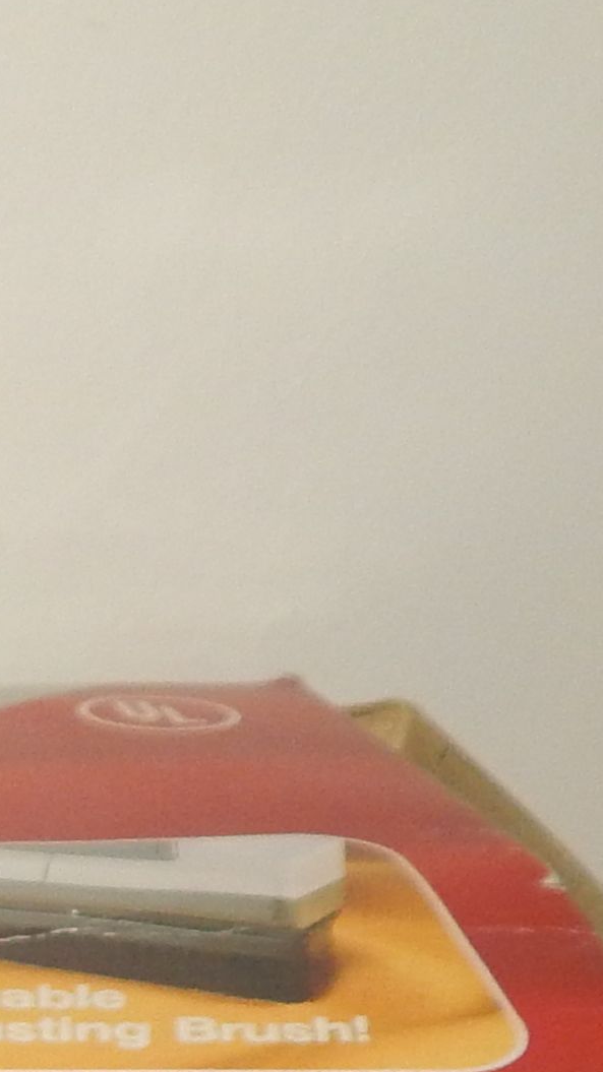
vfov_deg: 16.0
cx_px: -902
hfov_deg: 9.1
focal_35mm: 119
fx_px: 3384
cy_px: 1746
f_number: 3.1
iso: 200
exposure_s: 1/30
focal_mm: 4.5
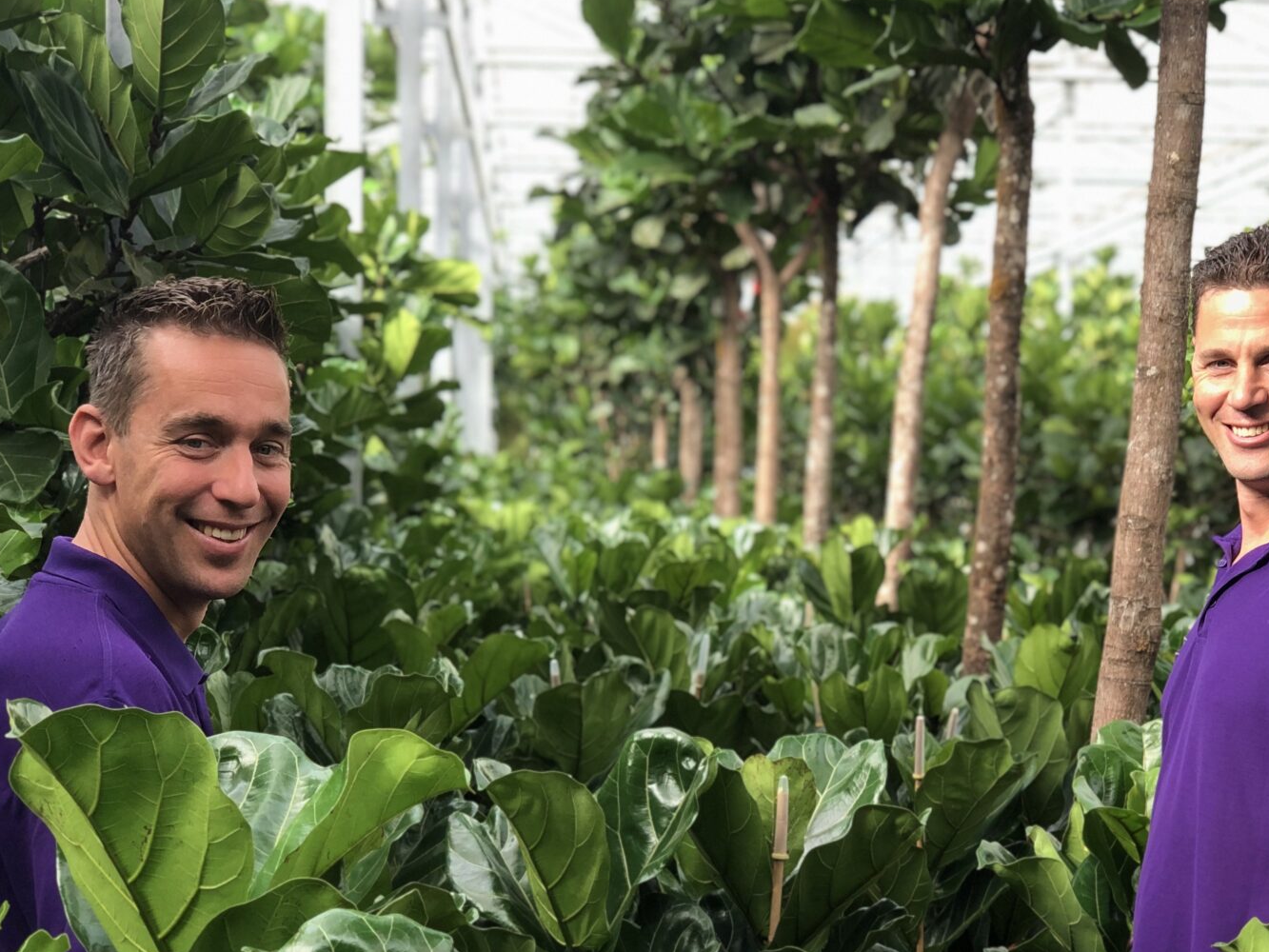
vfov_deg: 18.8
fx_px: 2860
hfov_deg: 25.0
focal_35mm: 78
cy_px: 694
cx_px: 769
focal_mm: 6
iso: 16
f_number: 2.4
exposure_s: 1/60
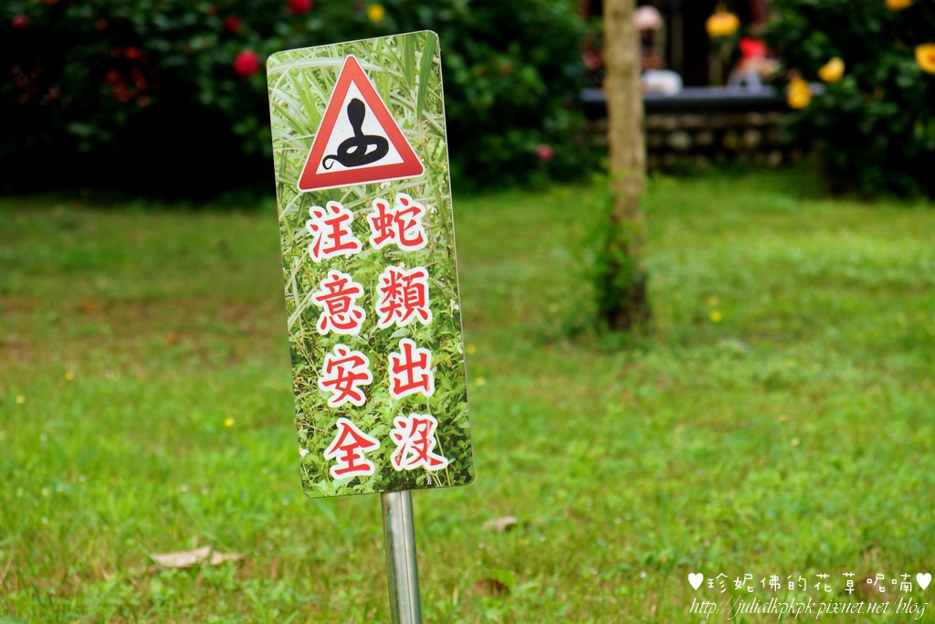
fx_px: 4091
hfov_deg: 13.0
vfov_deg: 8.7
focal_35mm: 158
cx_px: 468
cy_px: 312
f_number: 5.6
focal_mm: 105
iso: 125
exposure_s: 1/200
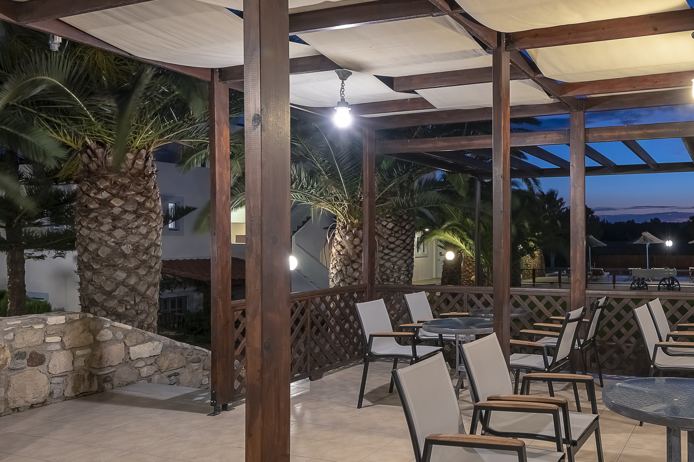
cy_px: 271
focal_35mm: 31
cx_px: 493
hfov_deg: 58.1
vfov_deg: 42.2
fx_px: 597
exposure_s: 1/1.67
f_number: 7.1
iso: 250
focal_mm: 16
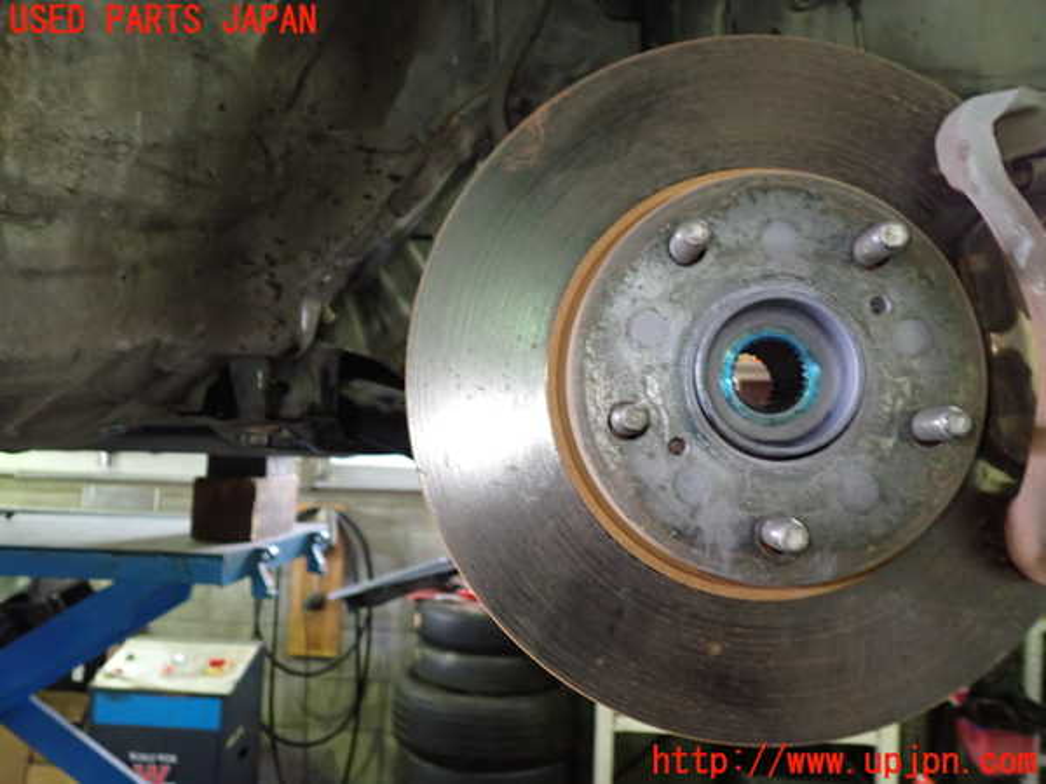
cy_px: 392
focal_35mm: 30
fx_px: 907
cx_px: 523
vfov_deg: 46.8
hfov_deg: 60.0
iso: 640
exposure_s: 1/30
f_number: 2.3
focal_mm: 5.4
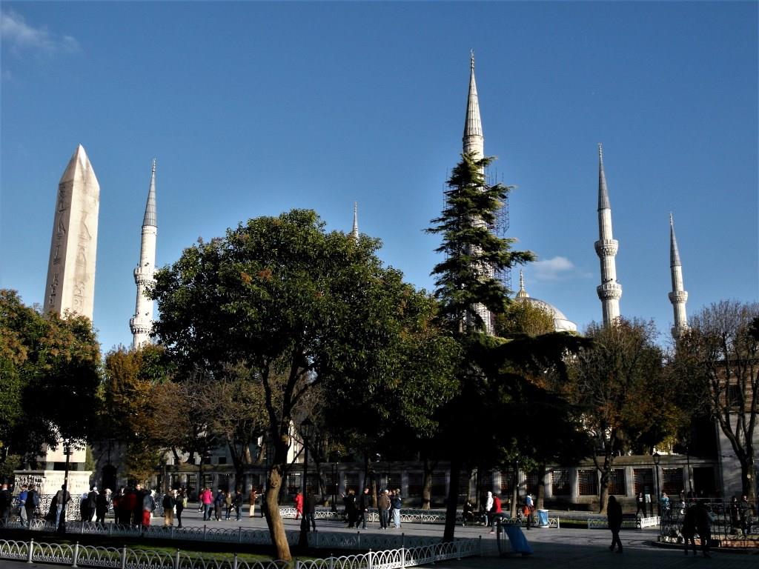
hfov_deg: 51.4
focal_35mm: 36
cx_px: 380
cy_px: 284
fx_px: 789
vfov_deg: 39.7
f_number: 4.7
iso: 200
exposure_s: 1/1000
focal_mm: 7.8
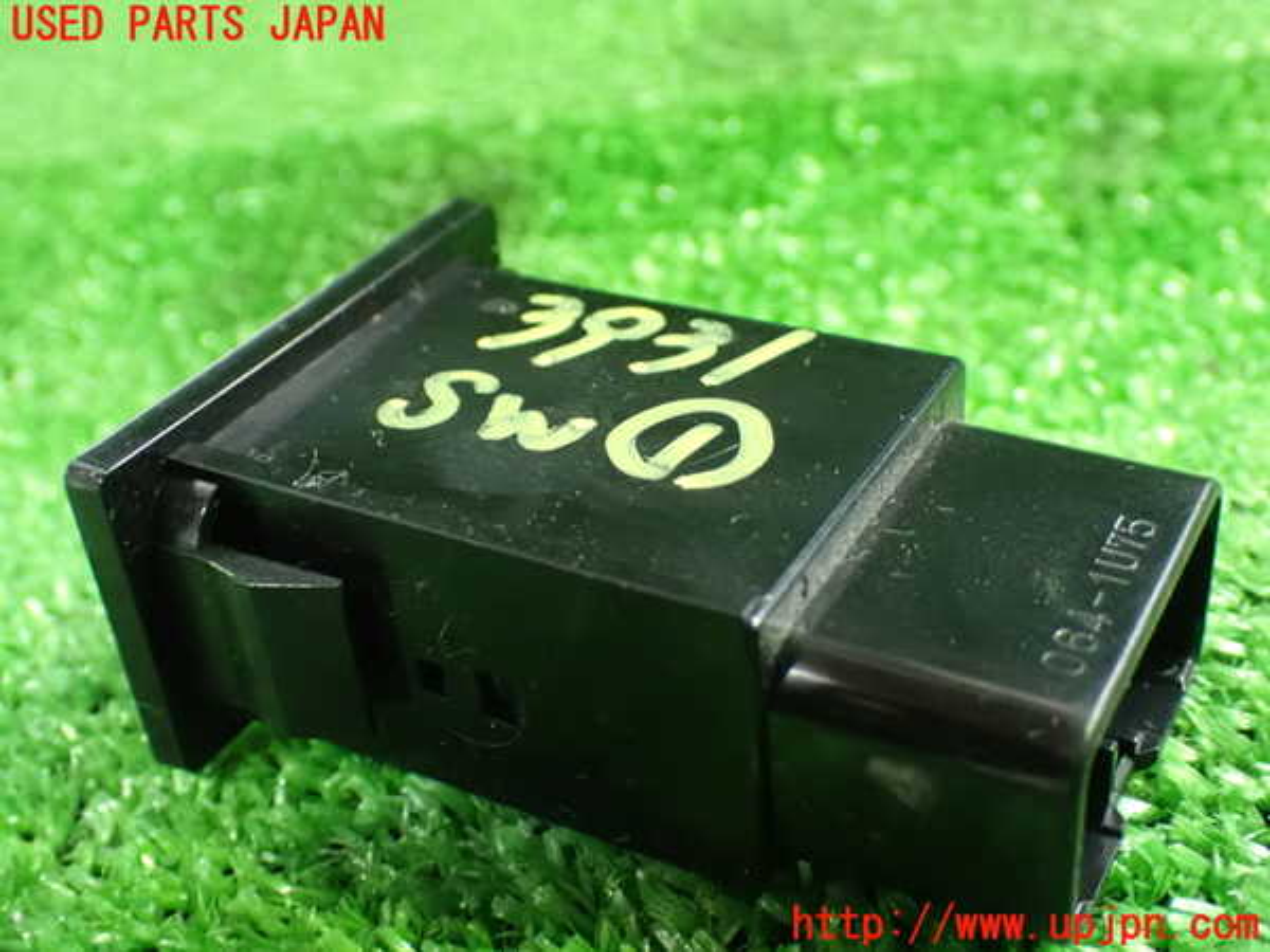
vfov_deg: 32.9
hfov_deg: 42.9
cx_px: 635
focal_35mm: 44
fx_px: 1614
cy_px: 476
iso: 1600
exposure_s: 1/40
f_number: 2.9
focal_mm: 7.84
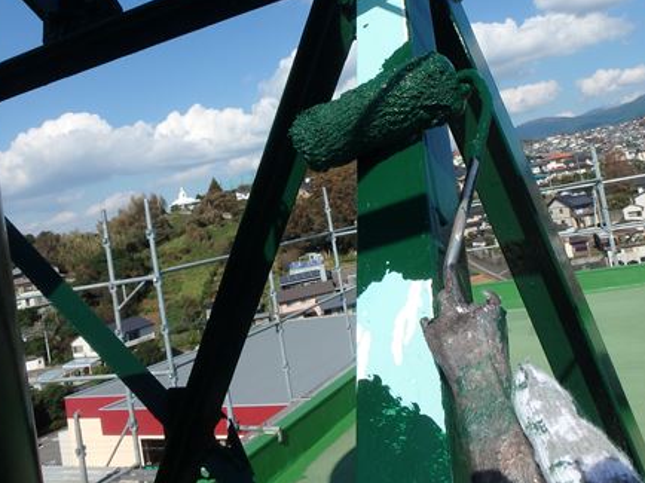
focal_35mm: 31
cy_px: 175
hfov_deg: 58.0
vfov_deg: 44.9
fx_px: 577
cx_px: 382
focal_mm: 3.7
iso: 125
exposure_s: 1/640
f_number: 6
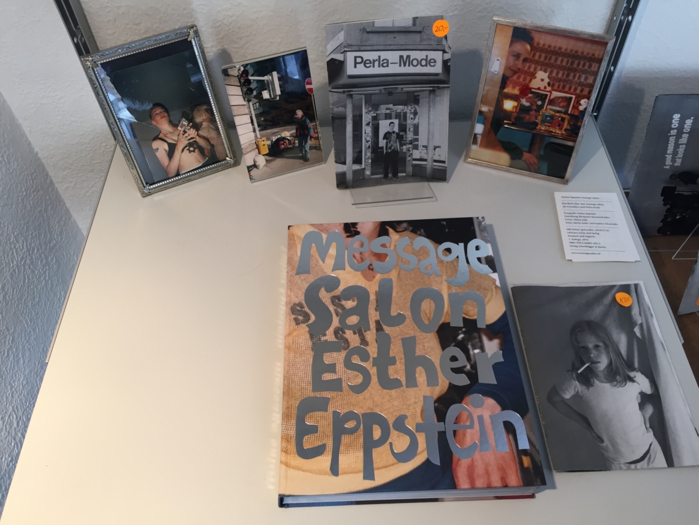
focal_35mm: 29
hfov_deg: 61.7
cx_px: 350
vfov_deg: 48.2
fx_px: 586
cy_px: 262
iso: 40
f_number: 2.2
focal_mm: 4.15
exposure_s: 1/33
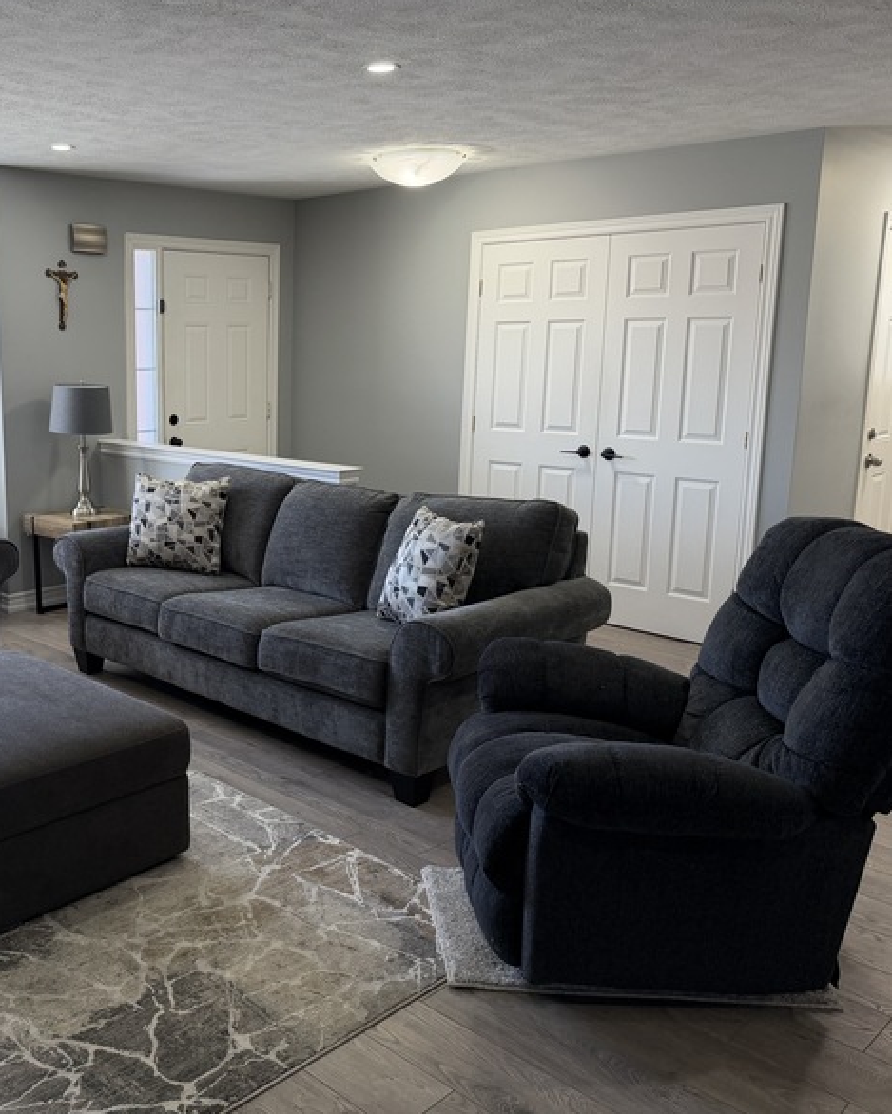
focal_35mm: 32
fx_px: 1056
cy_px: 546
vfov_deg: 55.7
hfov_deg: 44.0
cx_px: 202
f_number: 1.78
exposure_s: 1/204
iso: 125
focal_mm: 6.76
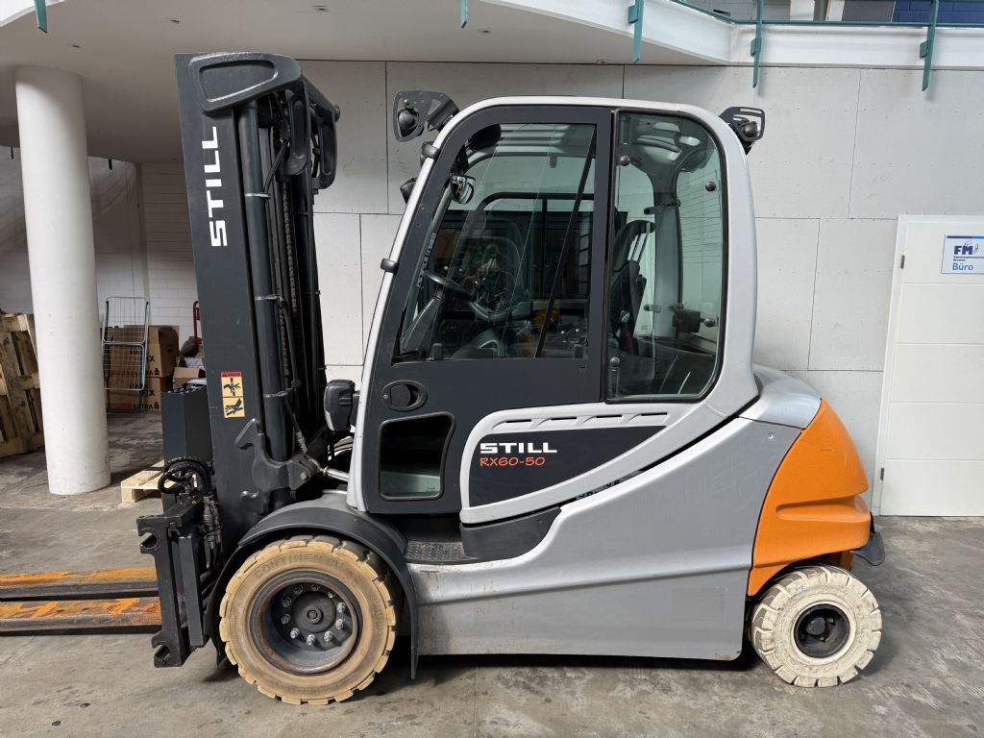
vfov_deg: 56.8
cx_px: 492
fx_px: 682
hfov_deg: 71.6
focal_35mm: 24
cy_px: 369
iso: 64
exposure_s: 1/283
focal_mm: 6.76
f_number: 1.78
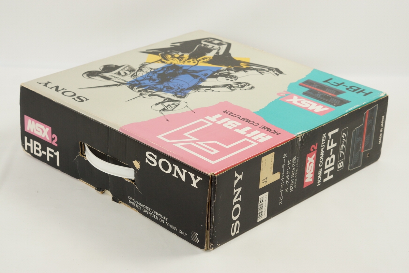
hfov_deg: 27.0
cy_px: 136
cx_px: 204
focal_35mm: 75
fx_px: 852
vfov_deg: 18.2
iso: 640
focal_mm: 50
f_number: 6.3
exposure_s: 1/80
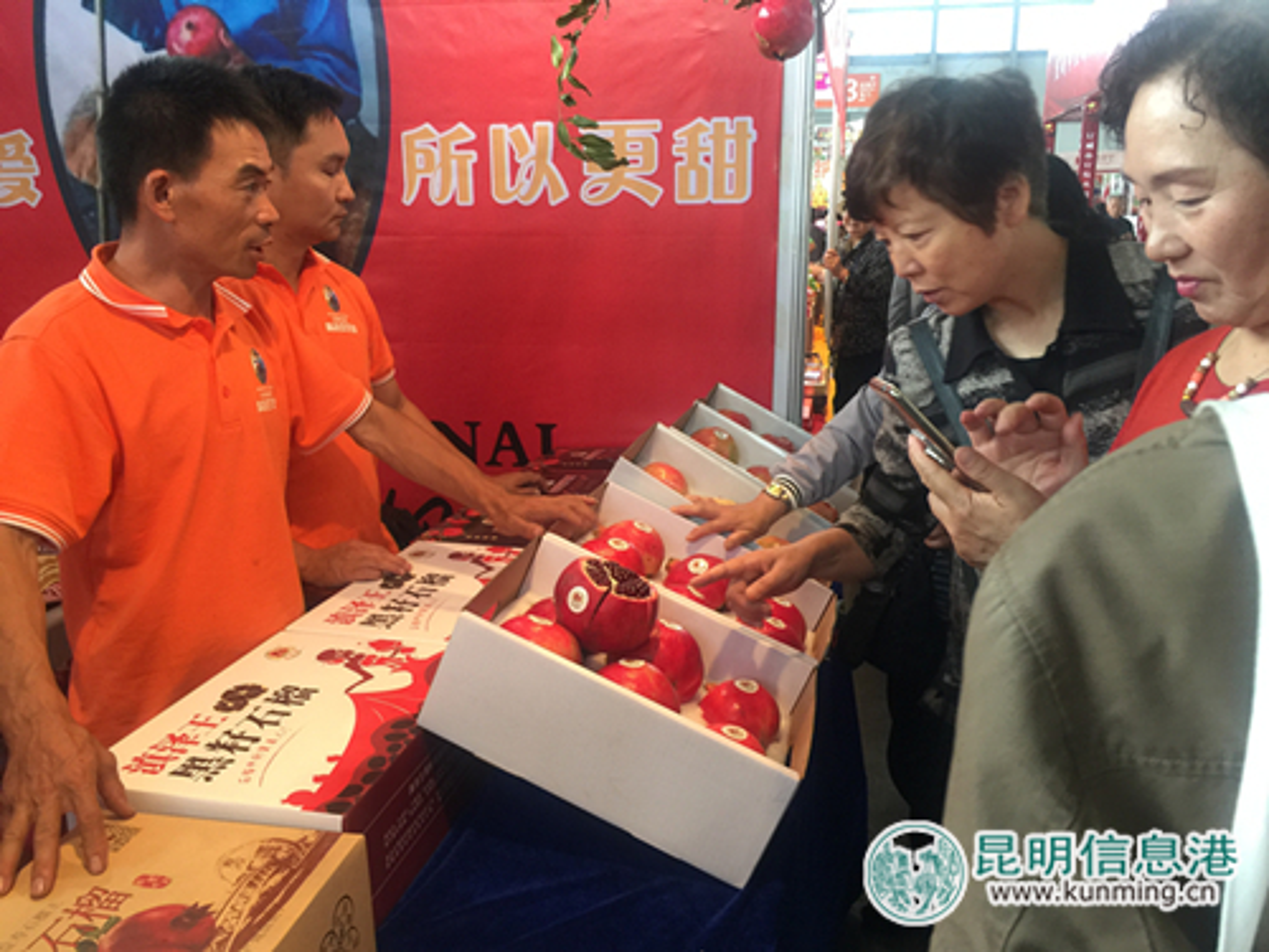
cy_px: 476
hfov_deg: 61.7
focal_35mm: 29
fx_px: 1063
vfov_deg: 48.2
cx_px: 634
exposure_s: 1/17
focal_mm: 4.15
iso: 64
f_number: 2.2
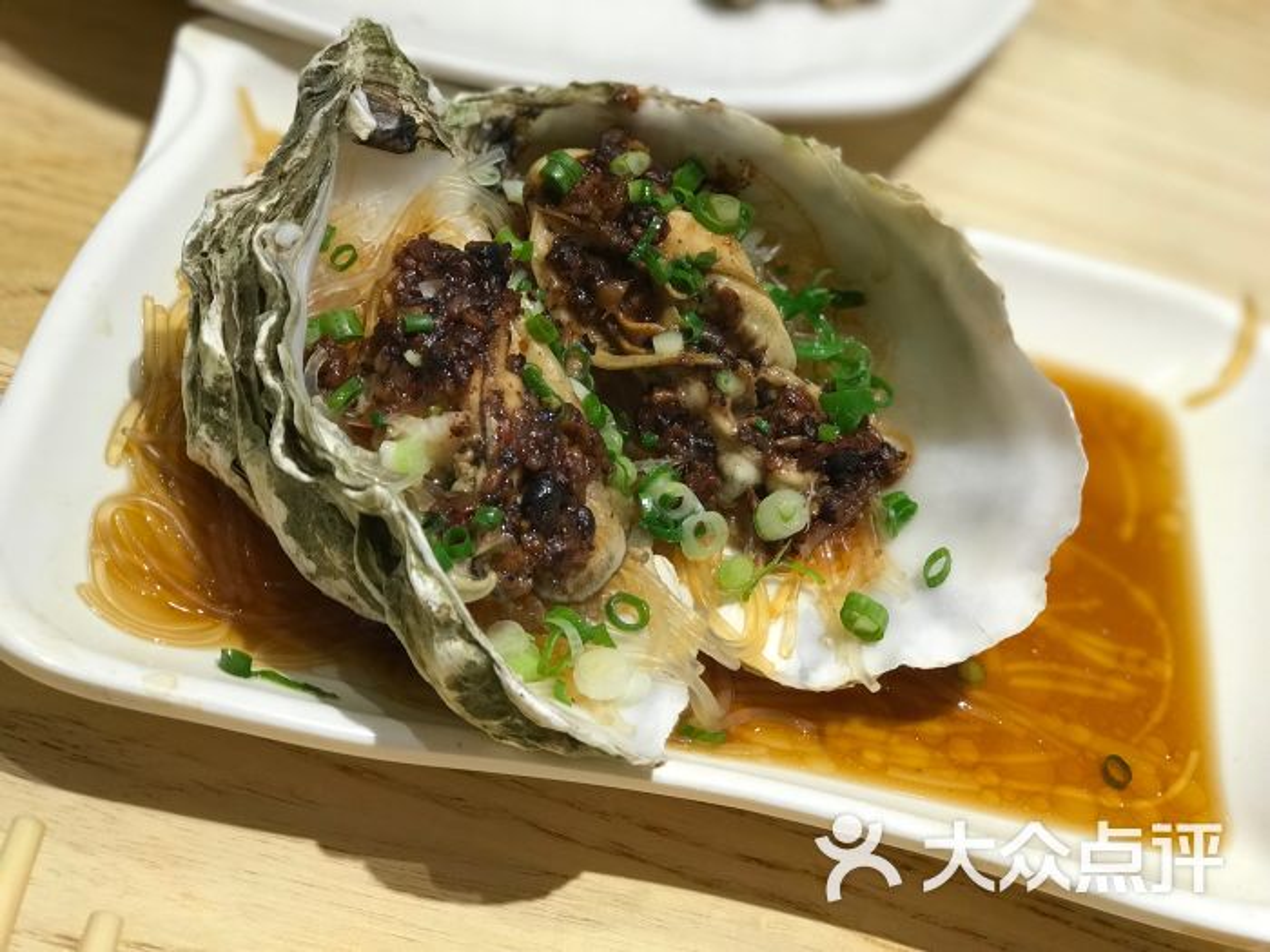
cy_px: 476
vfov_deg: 25.7
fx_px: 2091
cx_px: 635
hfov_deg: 33.8
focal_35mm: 57
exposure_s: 1/100
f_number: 2.8
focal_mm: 6.6
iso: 125
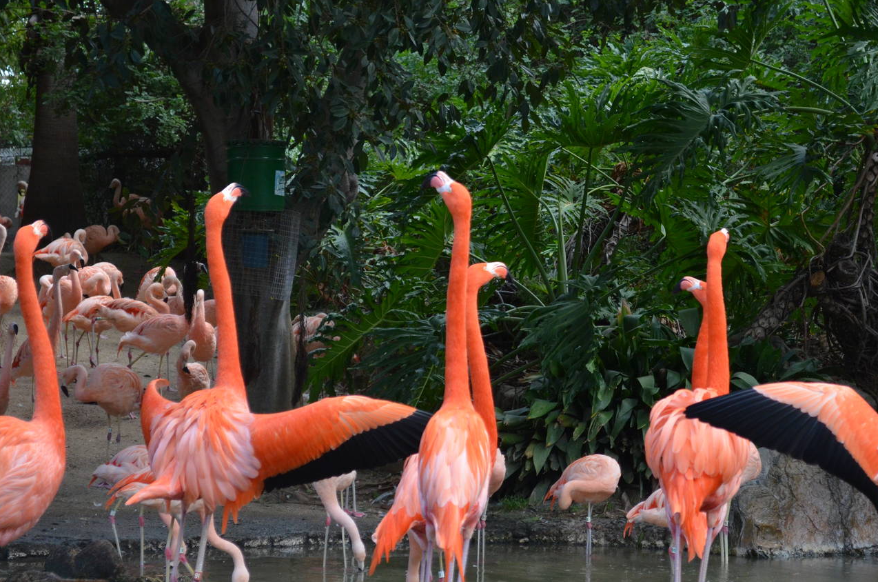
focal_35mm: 104
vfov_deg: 13.2
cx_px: 542
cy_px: 337
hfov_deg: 19.7
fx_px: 2522
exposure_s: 1/500
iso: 1250
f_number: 5.6
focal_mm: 55
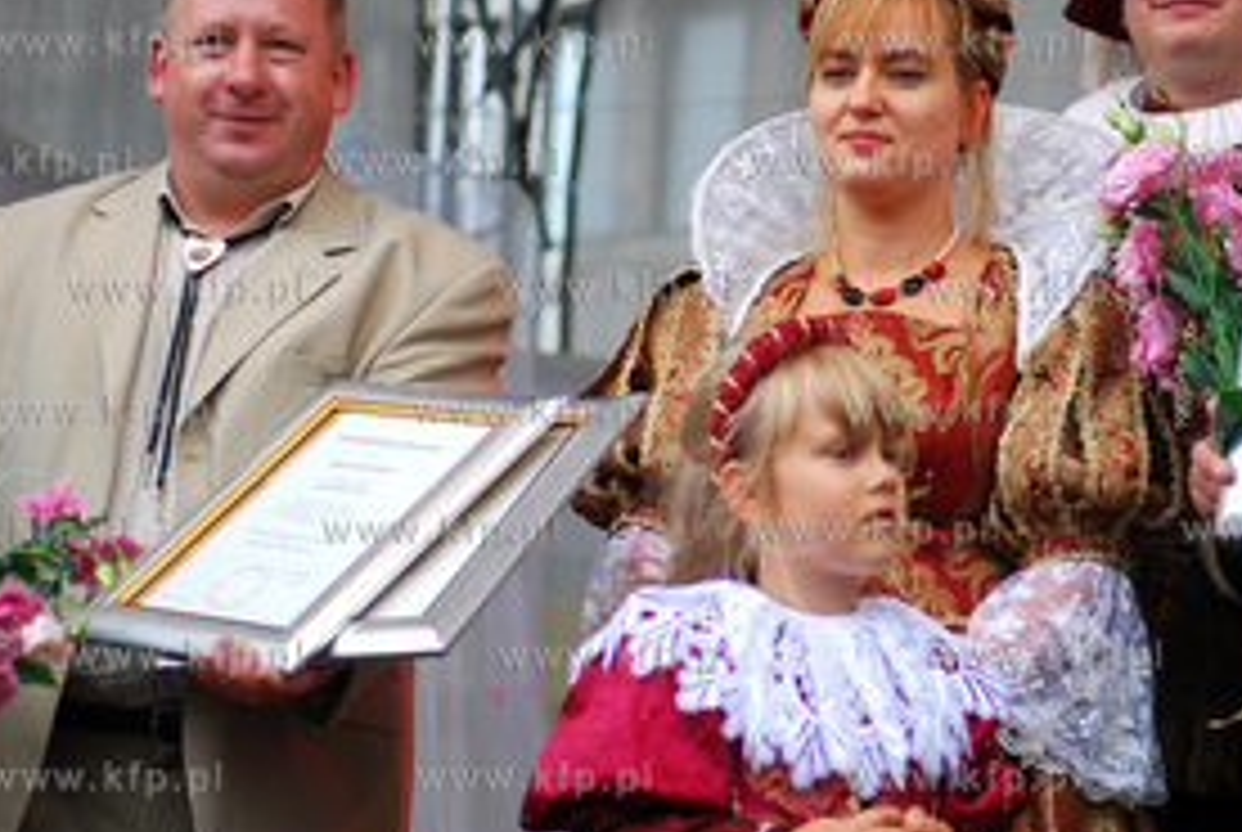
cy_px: 351
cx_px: 774
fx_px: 4665
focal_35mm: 135
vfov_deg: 10.2
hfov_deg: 15.1
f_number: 2.8
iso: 100
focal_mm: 62
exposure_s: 1/200
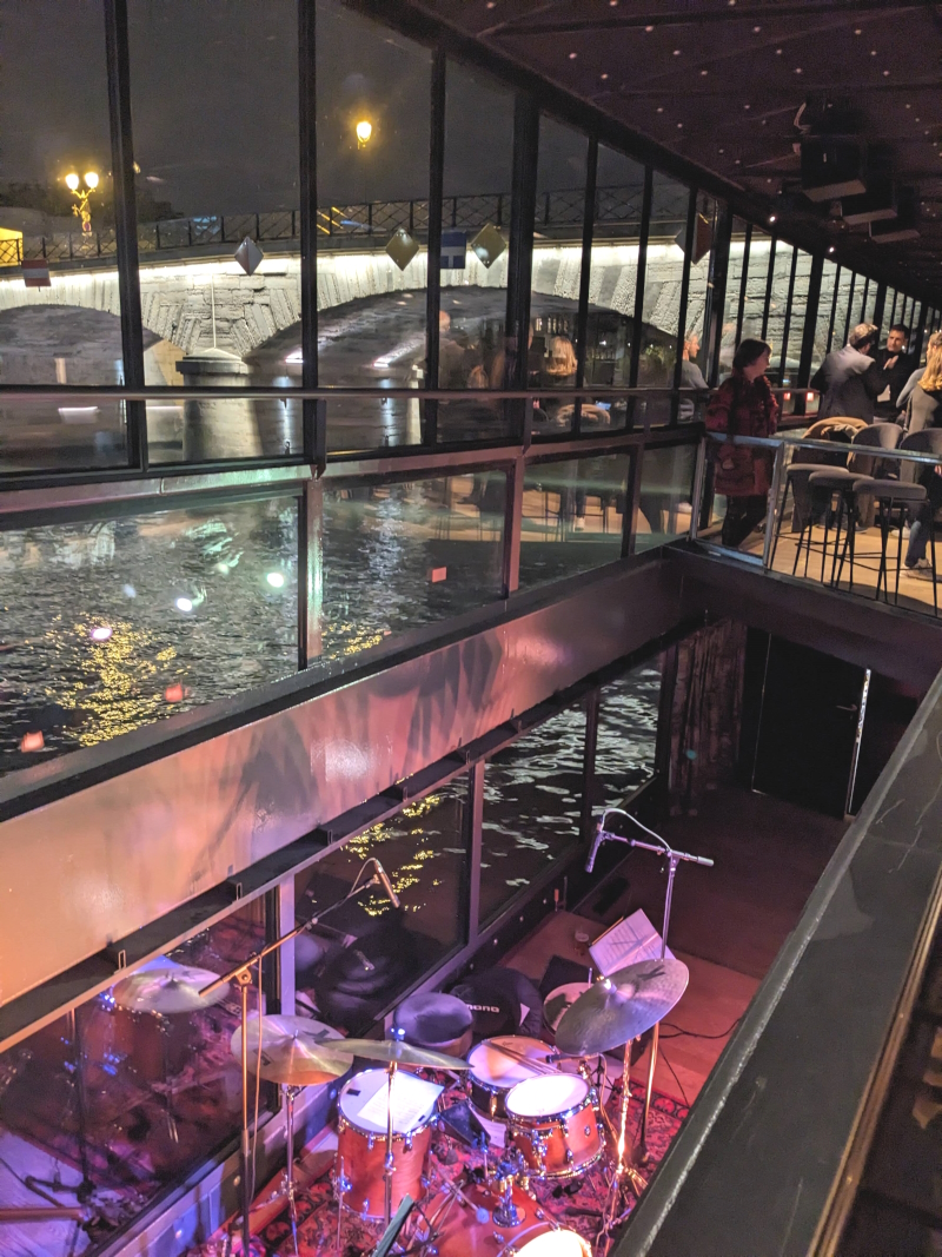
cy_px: 628
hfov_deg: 51.3
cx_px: 471
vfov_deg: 65.3
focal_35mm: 27
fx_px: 980
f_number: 1.73
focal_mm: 4.38
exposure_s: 1/25
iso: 382
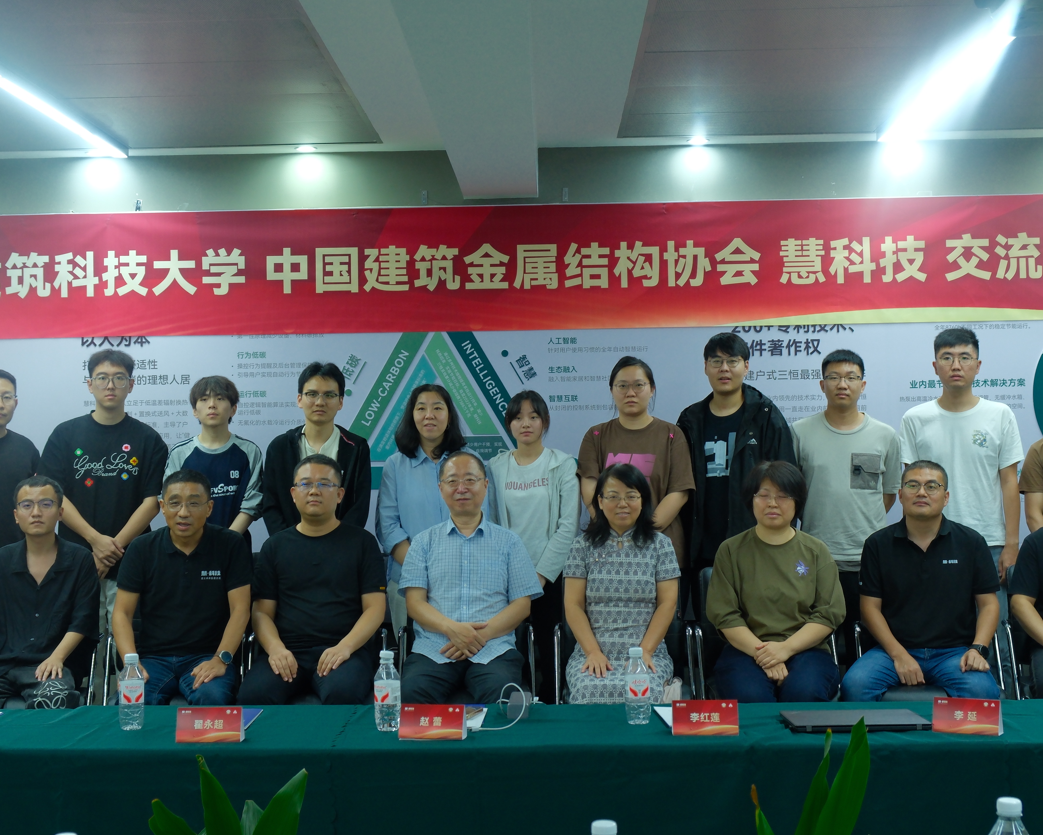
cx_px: 496
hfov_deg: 37.3
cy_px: 352
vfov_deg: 30.2
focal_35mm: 50
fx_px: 1543
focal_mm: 24.3
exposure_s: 1/14
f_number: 5
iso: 640
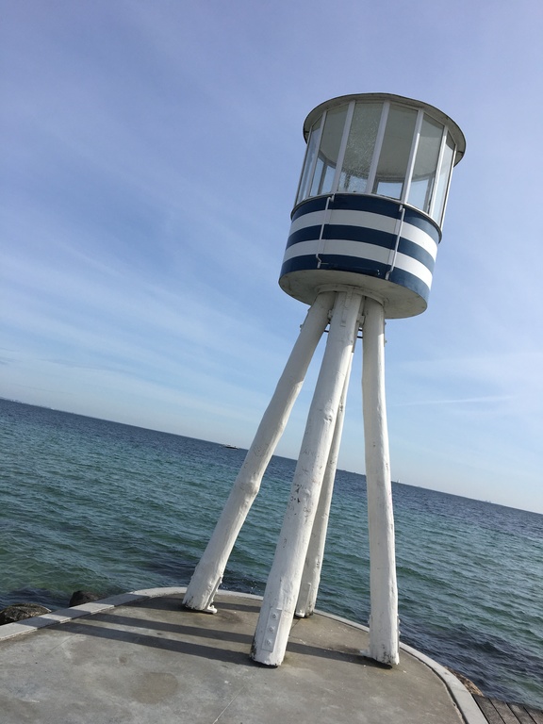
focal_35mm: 29
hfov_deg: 48.2
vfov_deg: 61.7
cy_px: 362
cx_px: 272
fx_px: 607
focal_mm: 4.15
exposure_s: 1/2849
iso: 25
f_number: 2.2
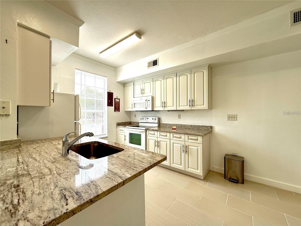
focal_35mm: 14
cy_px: 113
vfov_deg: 85.7
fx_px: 122
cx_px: 150
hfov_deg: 102.1
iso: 200
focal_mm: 2.22
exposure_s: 1/120
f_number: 2.2
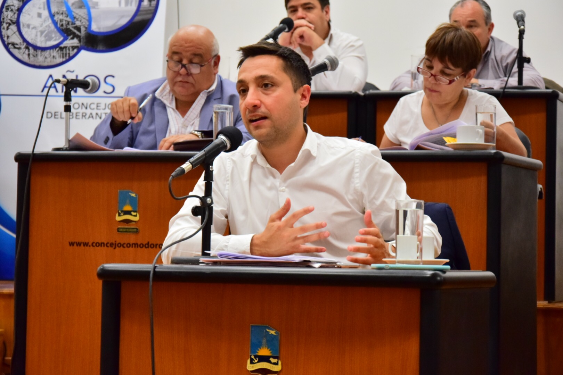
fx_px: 1759
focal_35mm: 112
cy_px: 188
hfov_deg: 18.2
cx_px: 282
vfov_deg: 12.2
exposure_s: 1/125
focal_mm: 75
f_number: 5.6
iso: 2500
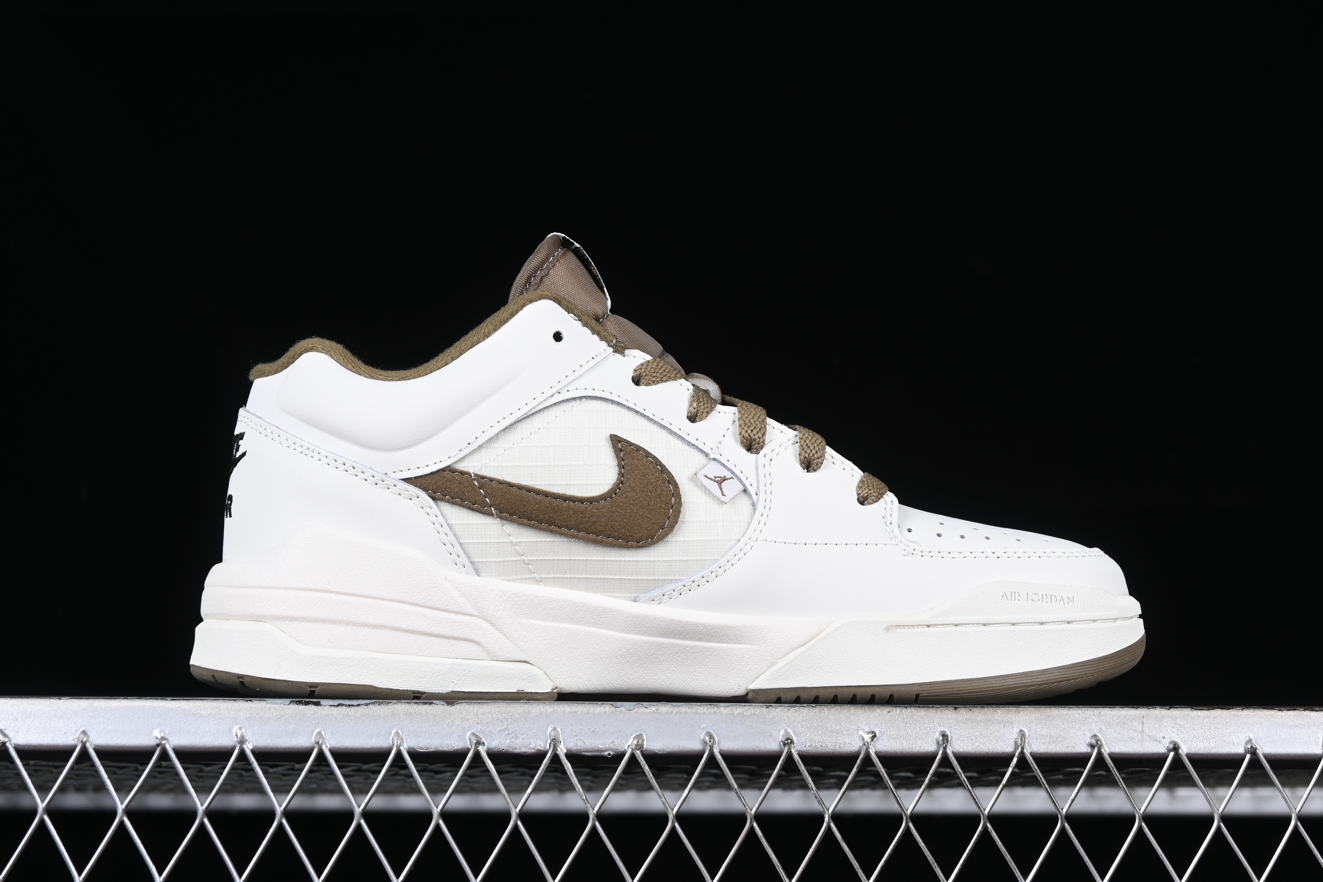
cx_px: 662
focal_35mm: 75
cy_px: 441
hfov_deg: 27.0
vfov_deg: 18.2
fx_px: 2756
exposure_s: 1/100
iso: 160
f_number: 8
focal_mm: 50
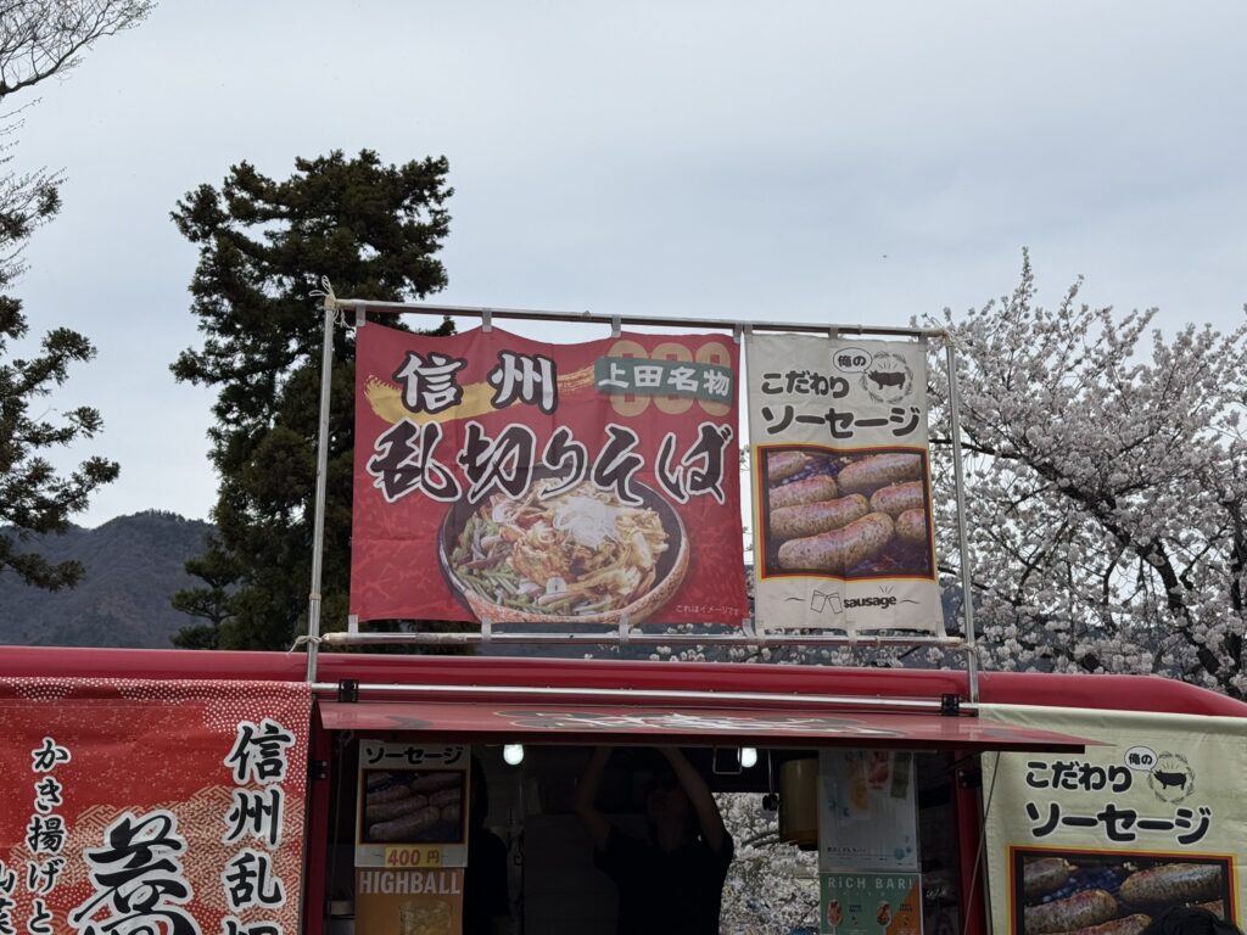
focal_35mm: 48
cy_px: 468
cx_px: 624
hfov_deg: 39.7
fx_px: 1729
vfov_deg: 30.3
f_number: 1.78
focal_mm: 6.76
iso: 64
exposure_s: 1/7143
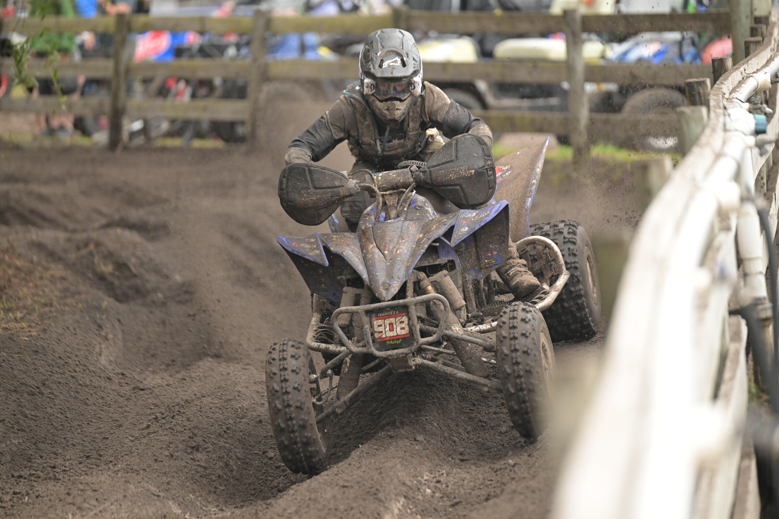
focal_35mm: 200
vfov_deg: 6.9
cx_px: 390
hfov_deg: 10.3
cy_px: 260
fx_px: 4327
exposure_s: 1/2000
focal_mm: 200
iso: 2500
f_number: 2.8
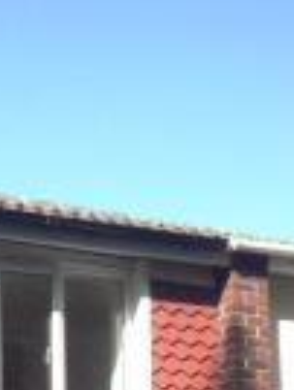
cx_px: -128
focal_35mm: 114
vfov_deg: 15.8
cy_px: 584
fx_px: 1287
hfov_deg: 12.5
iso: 50
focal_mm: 4.28
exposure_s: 1/476
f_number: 2.4
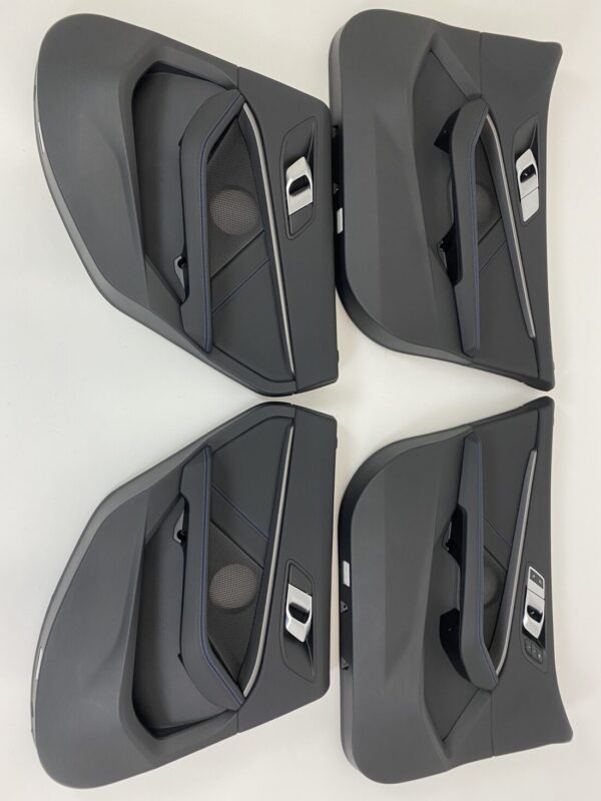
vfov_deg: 67.3
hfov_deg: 53.1
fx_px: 602
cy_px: 400
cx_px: 300
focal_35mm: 26
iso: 80
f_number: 1.8
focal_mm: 4.25
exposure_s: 1/50
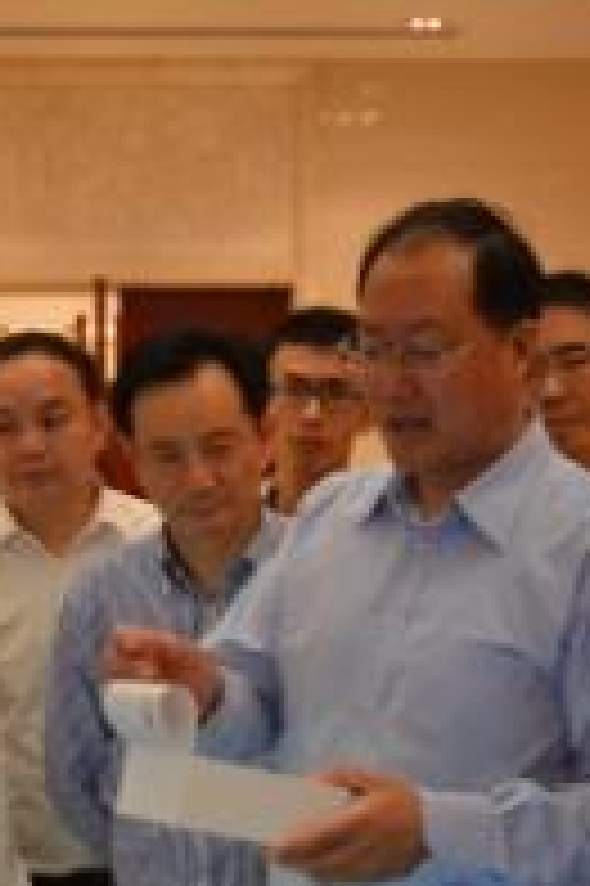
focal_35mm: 85
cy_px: 578
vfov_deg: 23.8
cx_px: 189
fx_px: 2096
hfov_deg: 16.0
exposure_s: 1/50
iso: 800
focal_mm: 25
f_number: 4
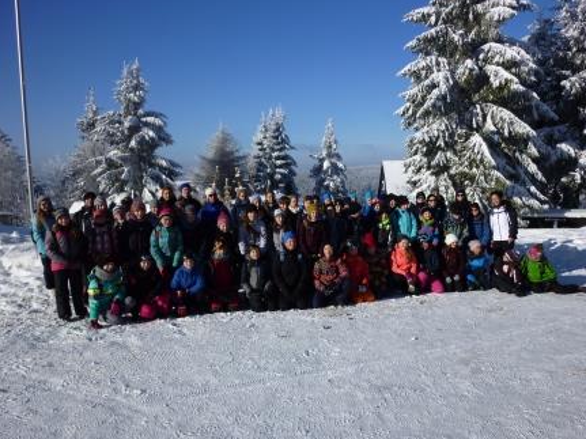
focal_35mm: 26
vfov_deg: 53.0
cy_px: 220
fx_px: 440
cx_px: 303
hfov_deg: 67.3
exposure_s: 1/1300
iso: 80
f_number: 3.3
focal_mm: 4.5
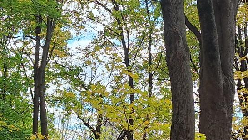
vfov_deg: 12.7
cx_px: 99
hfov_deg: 22.7
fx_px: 618
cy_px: 131
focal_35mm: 94
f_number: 1.8
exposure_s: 1/762
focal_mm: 5.54
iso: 40
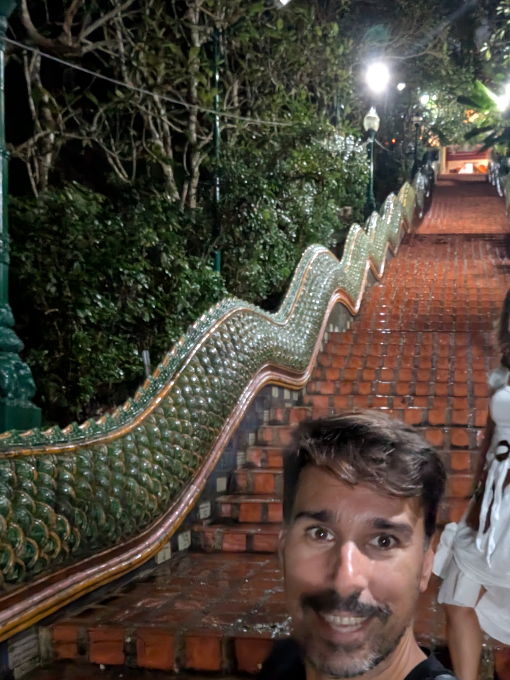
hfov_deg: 40.6
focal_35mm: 34
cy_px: 474
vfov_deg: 52.5
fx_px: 668
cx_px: 383
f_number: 2.2
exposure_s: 1/7.69
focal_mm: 2.74
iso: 3241
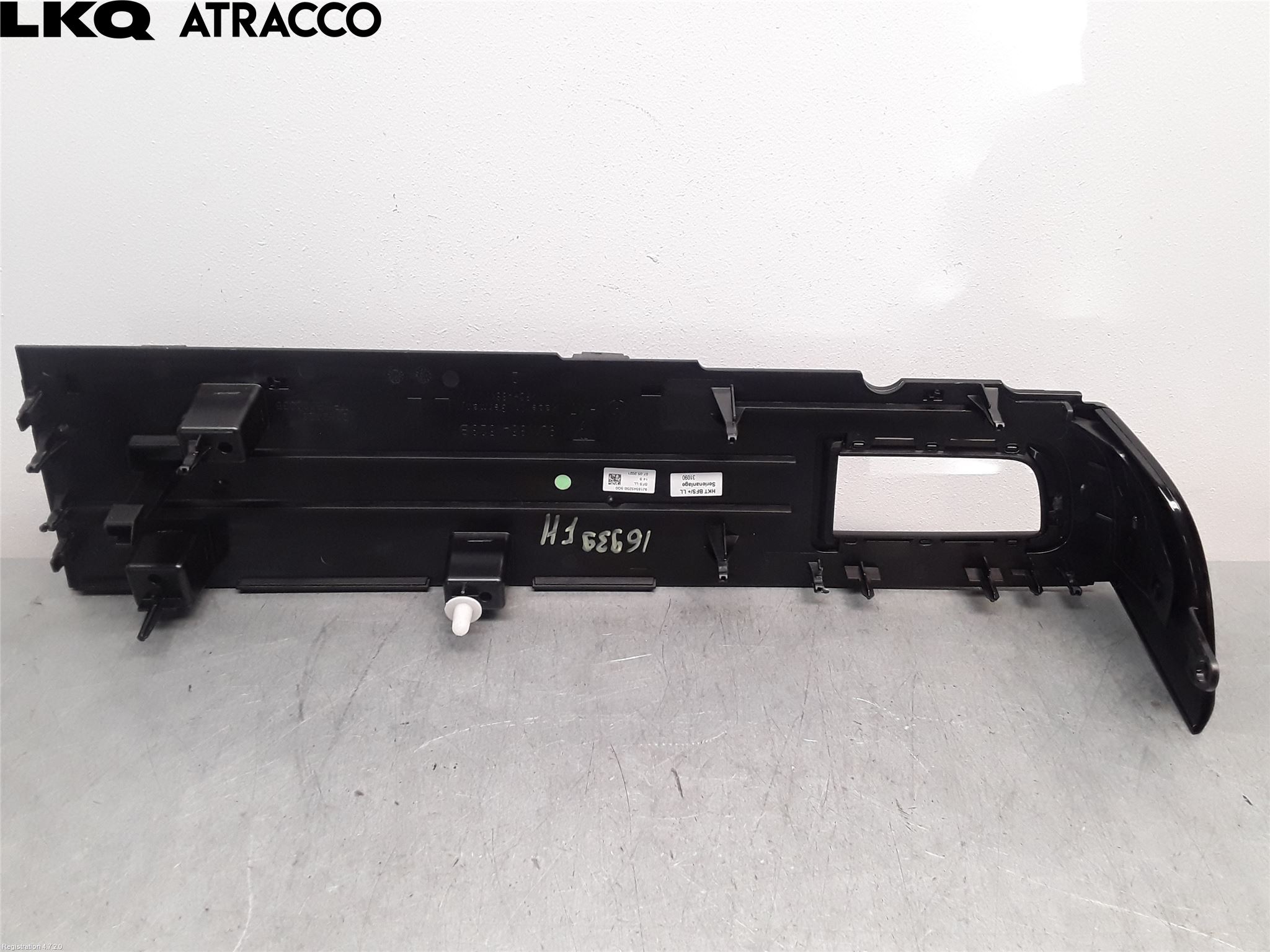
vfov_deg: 49.7
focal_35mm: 28
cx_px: 635
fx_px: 1027
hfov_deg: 63.4
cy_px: 476
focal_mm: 2.91
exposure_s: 1/100
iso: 100
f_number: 1.9
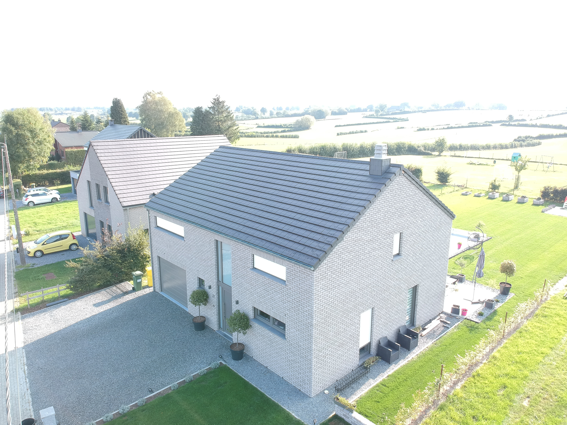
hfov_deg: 69.4
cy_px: 212
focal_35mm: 25
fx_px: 409
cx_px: 284
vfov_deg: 54.9
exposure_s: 1/120
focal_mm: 4.49
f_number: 2.6
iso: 100
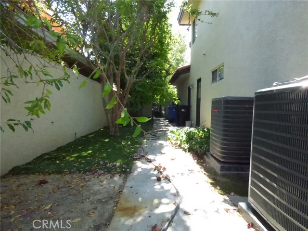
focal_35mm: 20
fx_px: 178
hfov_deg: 81.7
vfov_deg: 66.0
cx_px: 154
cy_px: 116
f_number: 3.2
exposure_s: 1/2000
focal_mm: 3.58
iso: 1600
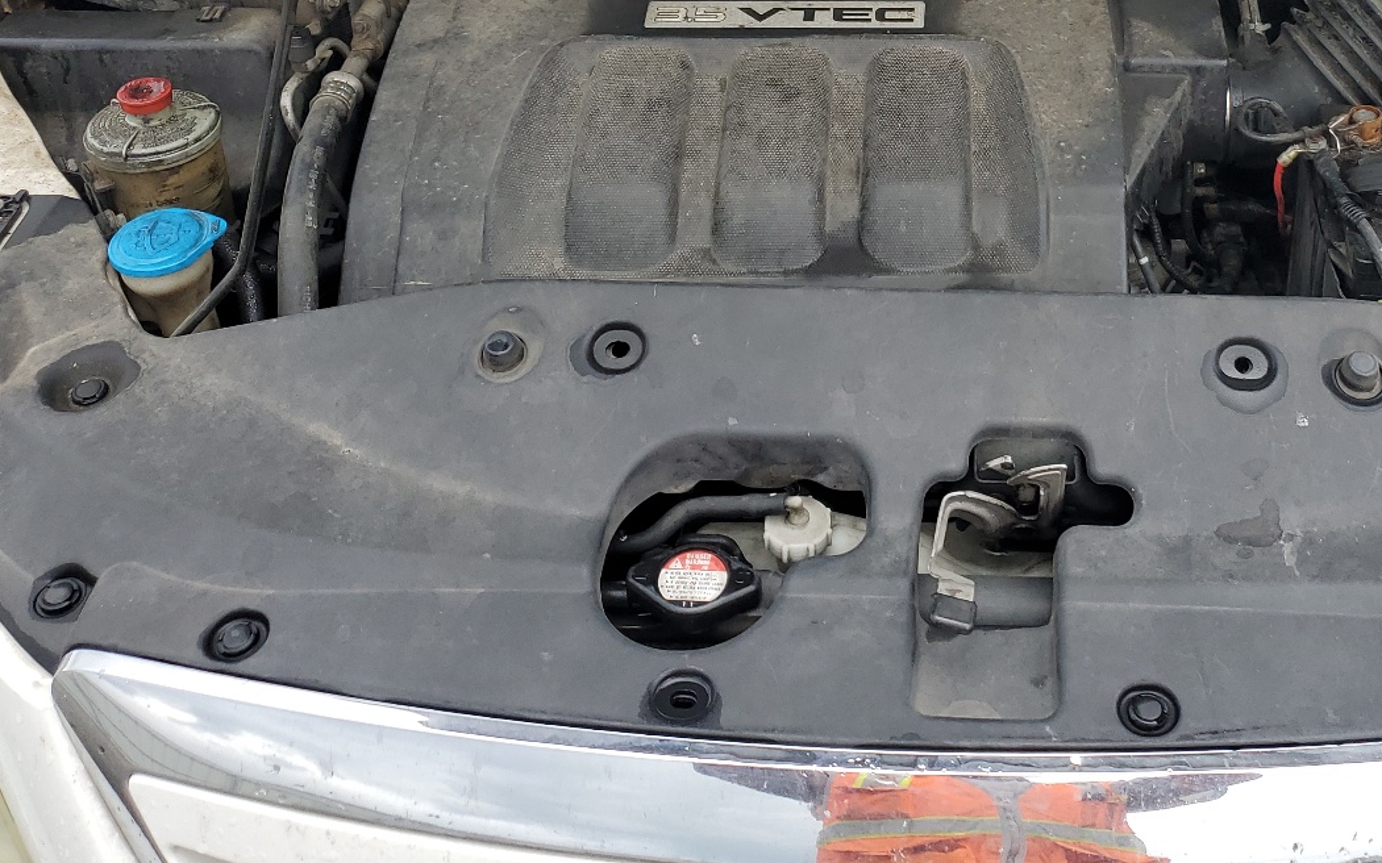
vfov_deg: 29.3
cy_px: 93
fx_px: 1582
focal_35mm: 42
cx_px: 946
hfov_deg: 46.3
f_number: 1.5
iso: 50
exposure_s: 1/588
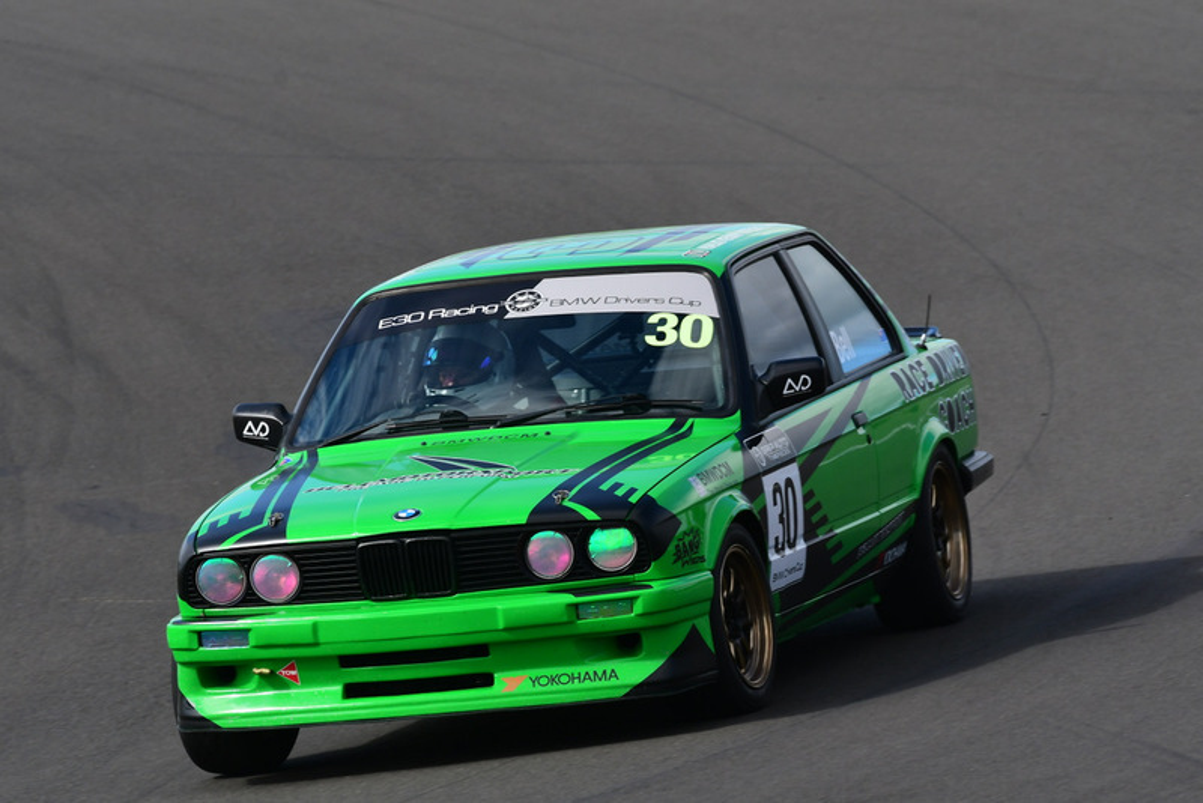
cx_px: 602
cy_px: 402
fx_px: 18051
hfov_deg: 3.8
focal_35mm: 540
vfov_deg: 2.5
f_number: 9
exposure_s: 1/640
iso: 400
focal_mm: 360
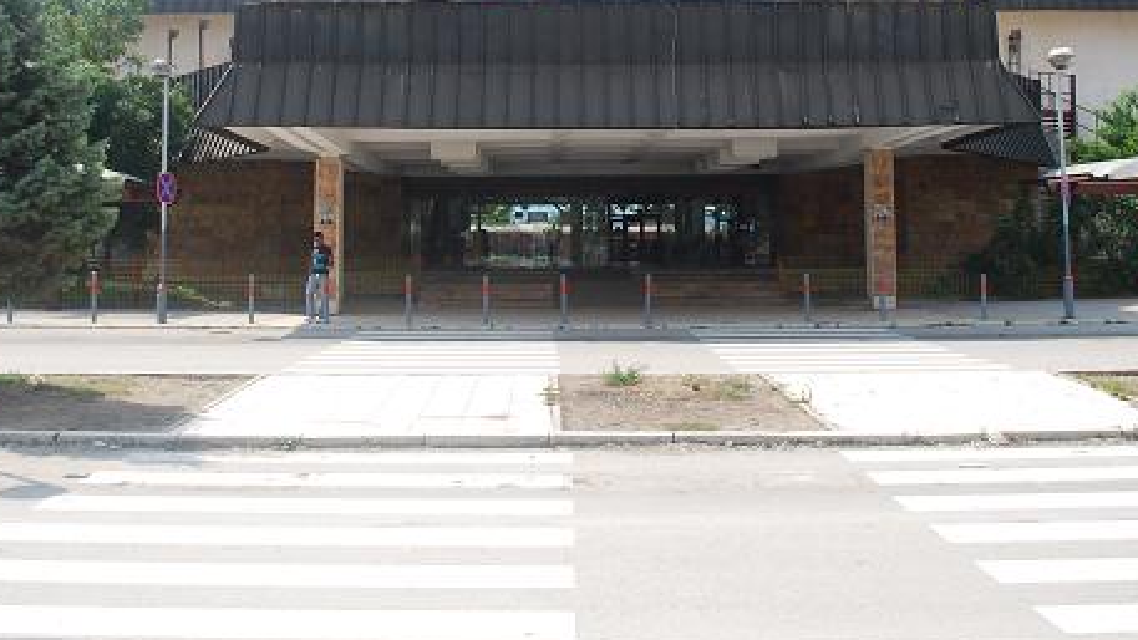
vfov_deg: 24.2
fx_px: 1448
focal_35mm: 48
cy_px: 64
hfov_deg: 42.9
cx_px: 569
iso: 200
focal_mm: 18
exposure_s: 1/1000
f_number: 4
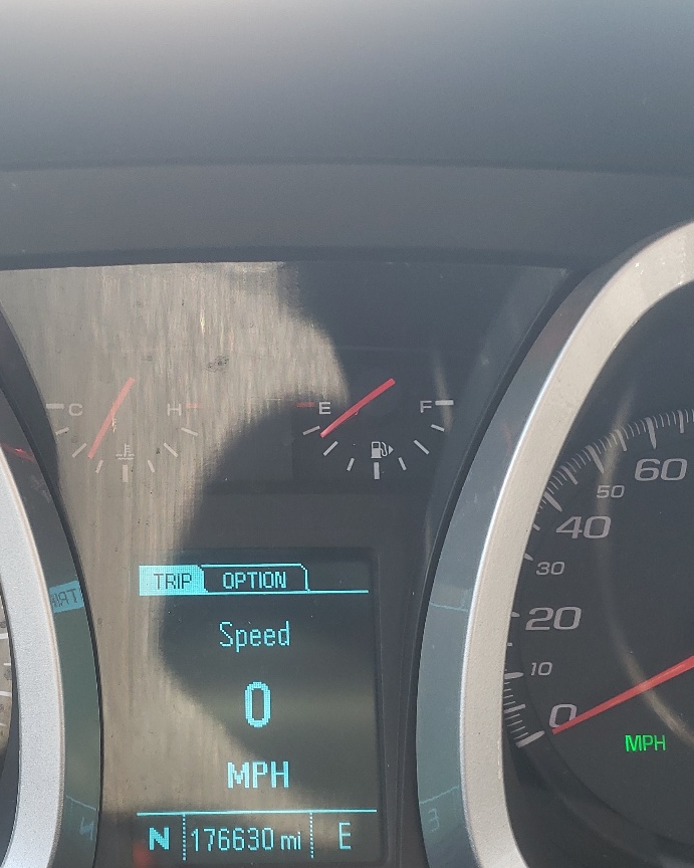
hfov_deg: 31.9
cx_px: 264
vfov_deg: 39.0
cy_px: 594
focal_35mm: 47
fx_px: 1207
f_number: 1.5
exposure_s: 1/100
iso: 55
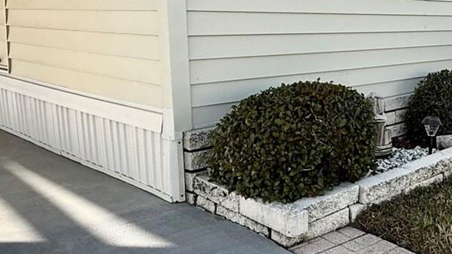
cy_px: 77
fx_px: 539
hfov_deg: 40.7
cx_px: 435
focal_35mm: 45
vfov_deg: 26.3
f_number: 2.2
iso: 50
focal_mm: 2.22
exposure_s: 1/779
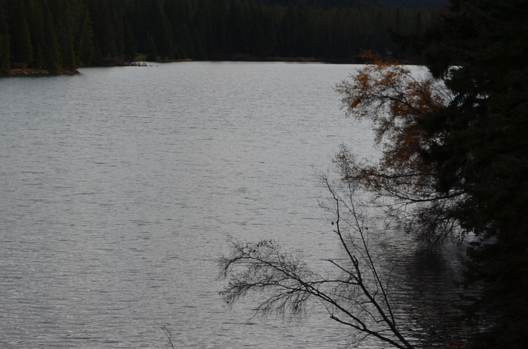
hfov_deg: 17.8
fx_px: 1683
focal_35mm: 115
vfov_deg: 11.8
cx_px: 160
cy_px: 43
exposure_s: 1/200
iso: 100
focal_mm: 34
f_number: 6.3
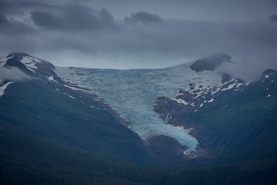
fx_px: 862
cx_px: 138
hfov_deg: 18.3
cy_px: 92
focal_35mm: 112
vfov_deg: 12.2
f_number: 9
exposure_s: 1/320
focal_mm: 112
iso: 100
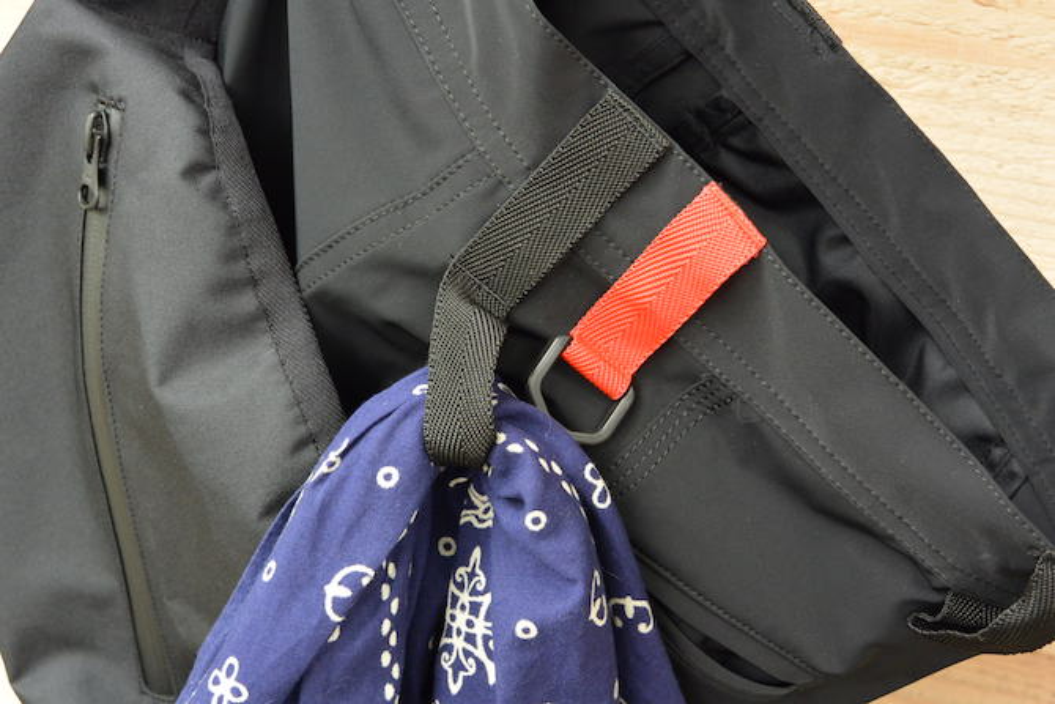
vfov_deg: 30.5
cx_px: 528
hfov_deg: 44.5
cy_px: 352
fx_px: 1290
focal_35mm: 44
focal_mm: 16.6
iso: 400
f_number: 4.2
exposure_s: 1/125
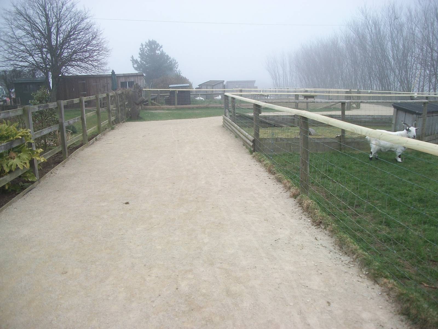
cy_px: 164
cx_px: 219
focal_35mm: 32
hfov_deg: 56.8
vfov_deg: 44.2
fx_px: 405
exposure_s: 1/250
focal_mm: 5.7
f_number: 2.9
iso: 80
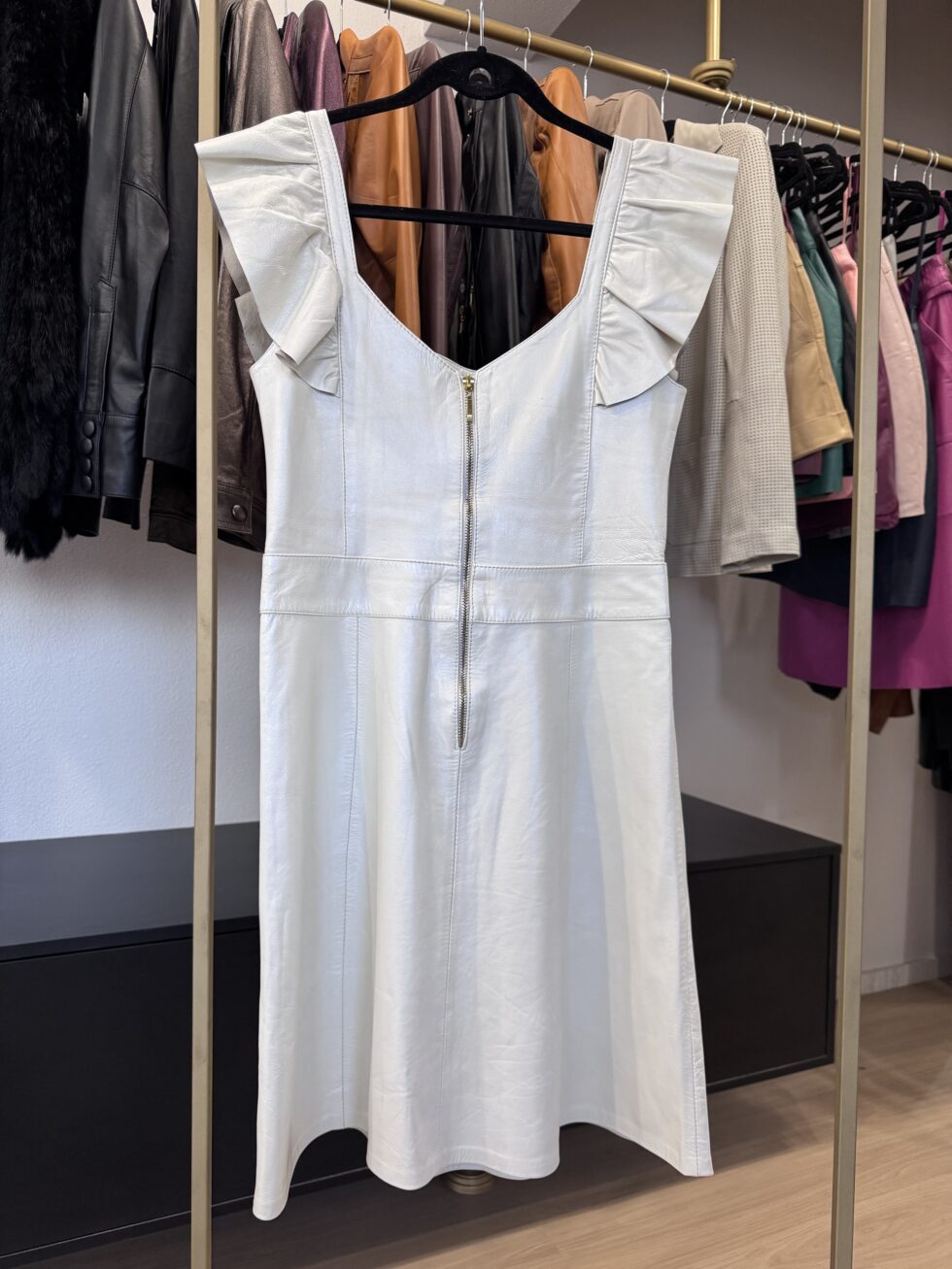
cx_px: 476
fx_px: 880
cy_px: 634
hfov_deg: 56.8
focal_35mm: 24
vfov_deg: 71.6
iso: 200
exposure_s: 1/120
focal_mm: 6.76
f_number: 1.78
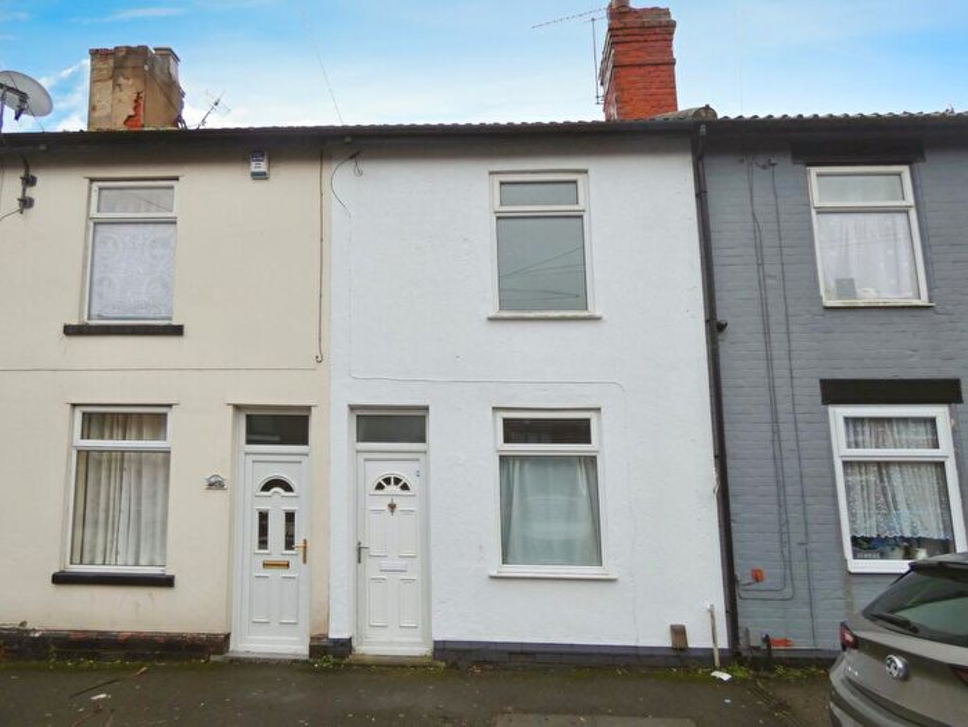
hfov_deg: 81.7
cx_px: 484
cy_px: 364
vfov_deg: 66.0
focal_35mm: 20
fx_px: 560
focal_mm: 3.6
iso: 80
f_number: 2.8
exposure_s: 1/125
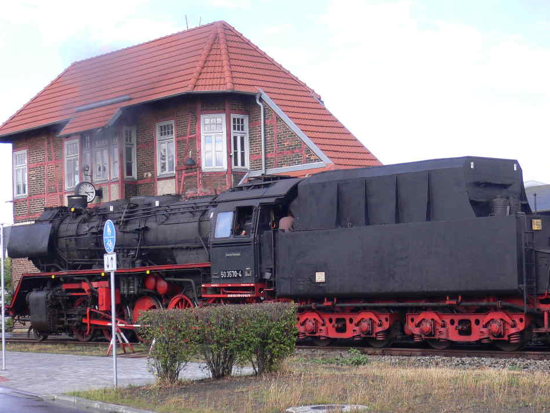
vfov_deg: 17.8
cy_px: 223
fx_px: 1319
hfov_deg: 23.5
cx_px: 320
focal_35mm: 83
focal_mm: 11
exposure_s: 1/250
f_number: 4
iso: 100
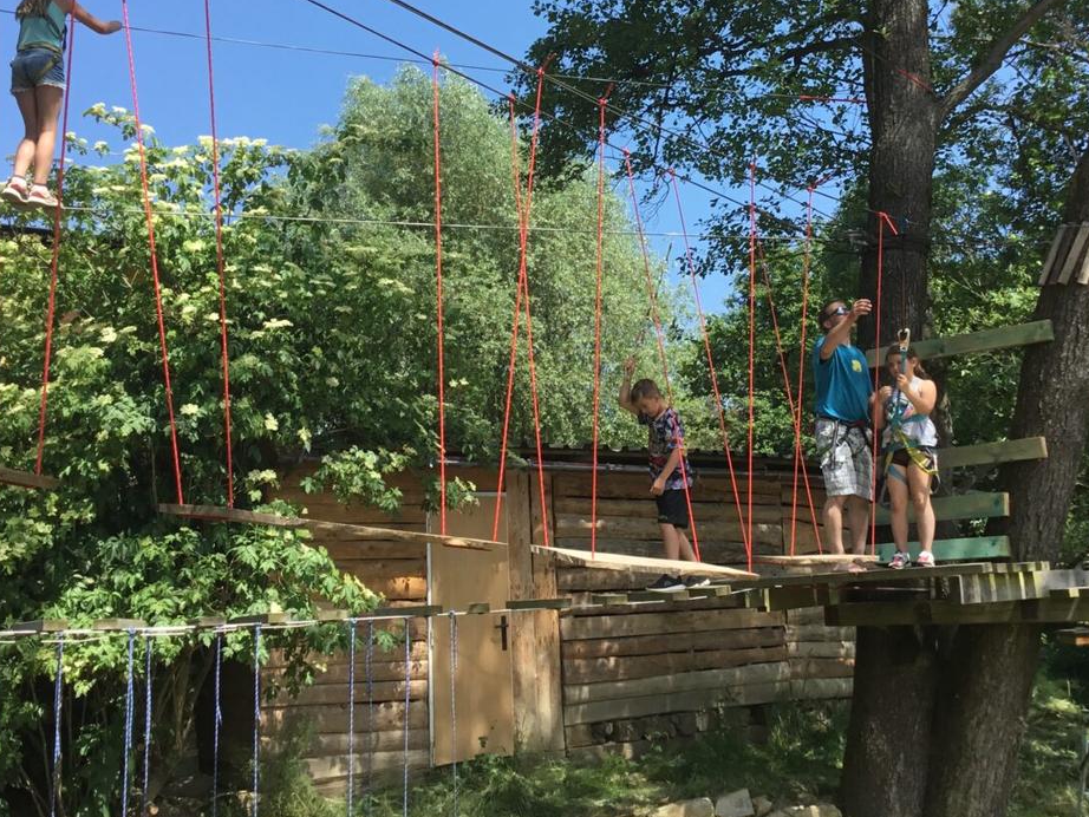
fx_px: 1416
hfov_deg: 42.0
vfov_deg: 32.0
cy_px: 285
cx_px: 588
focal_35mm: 45
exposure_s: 1/652
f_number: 2.4
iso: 25
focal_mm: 3.3
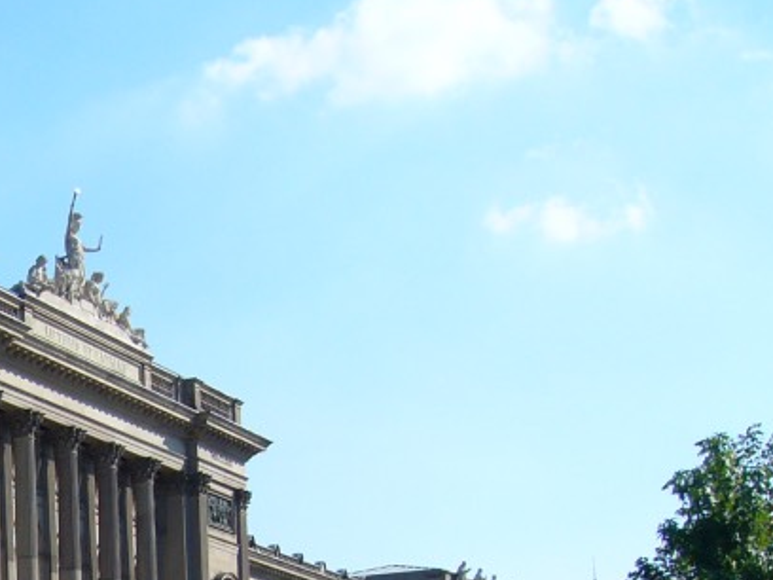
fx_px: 2010
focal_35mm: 90
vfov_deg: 15.8
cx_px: -178
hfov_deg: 20.3
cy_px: 696
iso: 80
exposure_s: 1/250
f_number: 5.6
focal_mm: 5.8
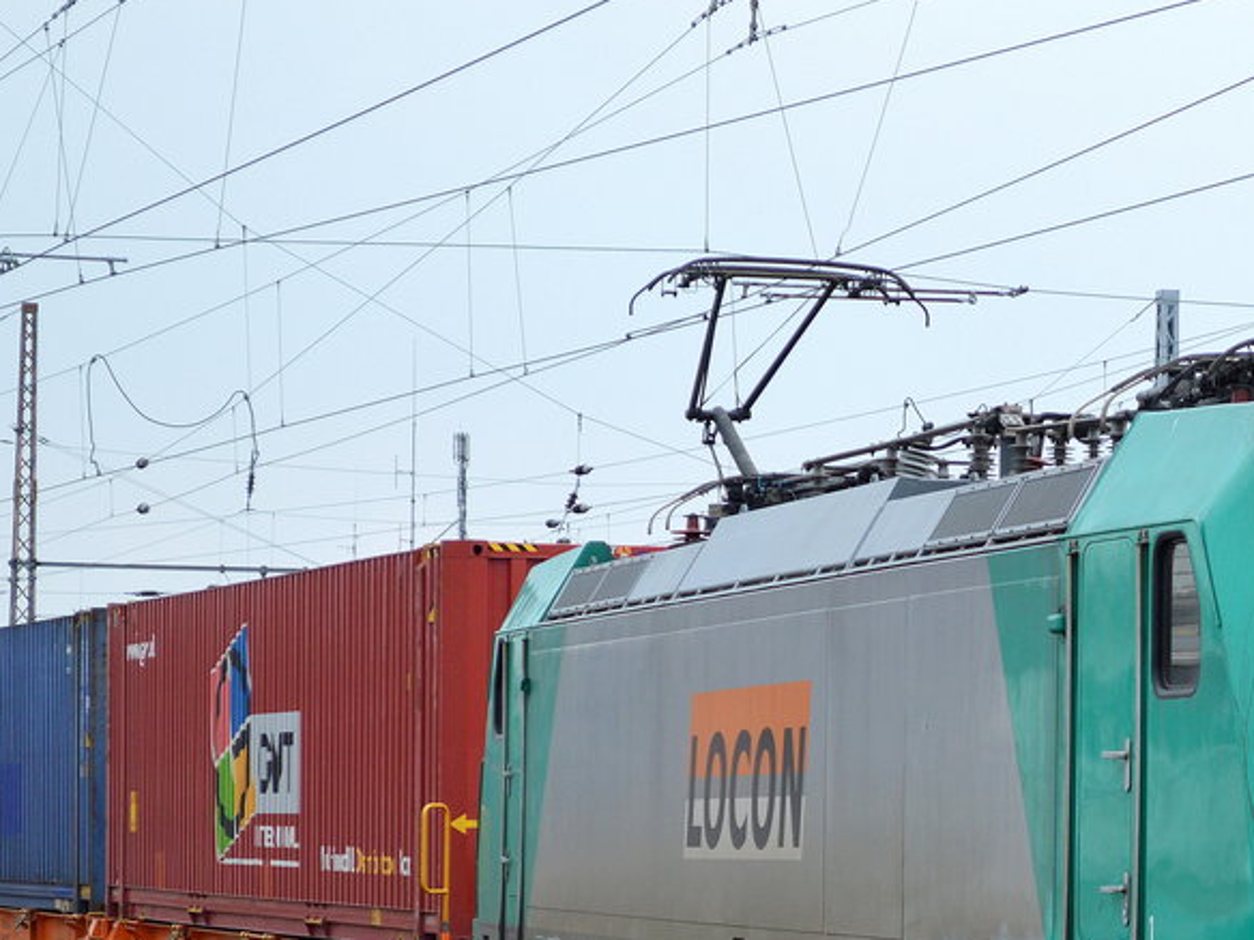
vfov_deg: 10.4
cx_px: 1024
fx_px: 5144
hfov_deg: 13.8
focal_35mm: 142
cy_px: 812
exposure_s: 1/500
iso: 450
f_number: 5.6
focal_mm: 48
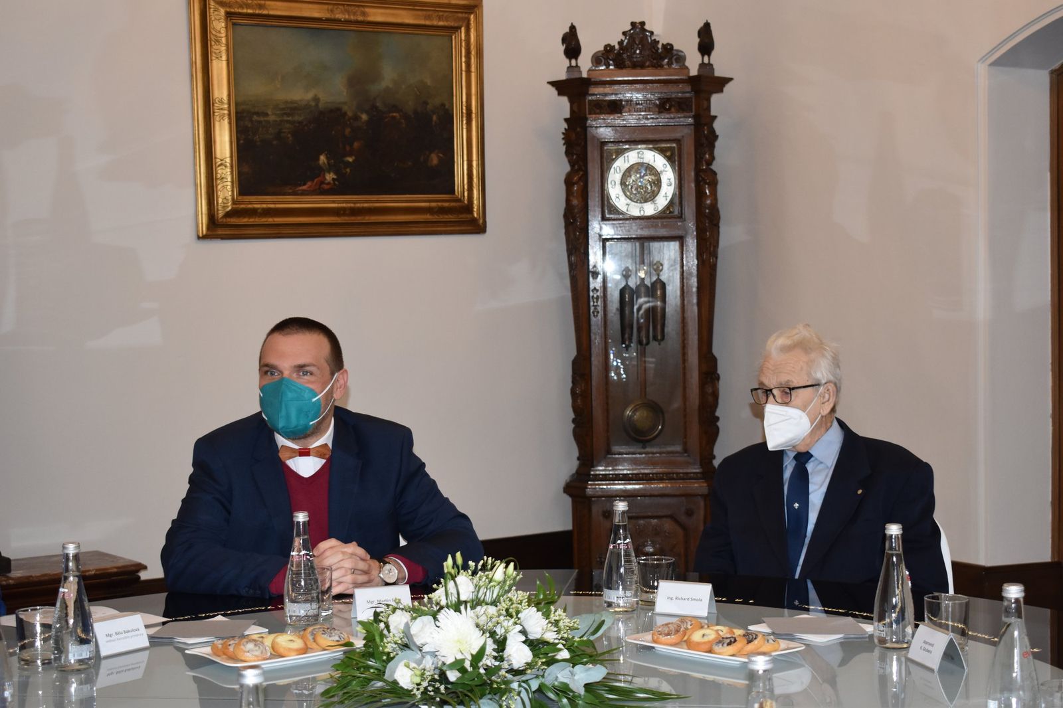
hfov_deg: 35.1
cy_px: 354
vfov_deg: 23.8
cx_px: 532
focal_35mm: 57
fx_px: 1683
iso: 900
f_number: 4.8
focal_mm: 38
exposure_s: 1/60
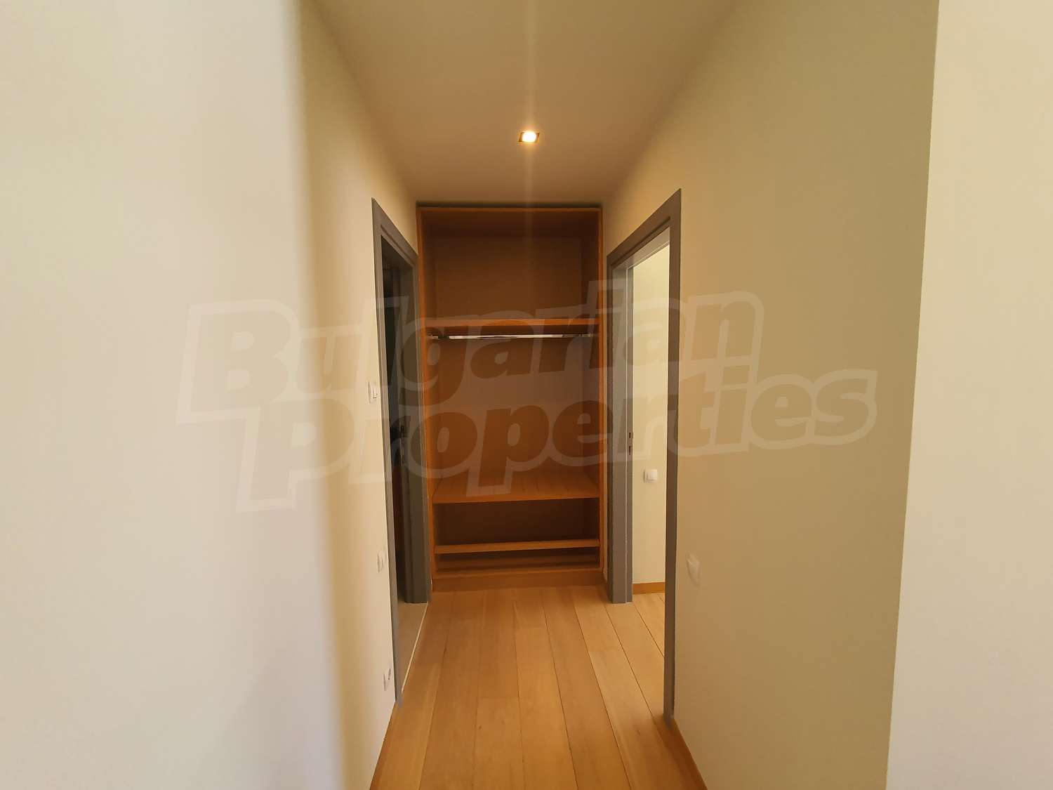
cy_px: 395
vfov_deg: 89.9
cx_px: 526
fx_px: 395
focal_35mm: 13
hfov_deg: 106.2
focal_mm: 1.8
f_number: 2.2
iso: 250
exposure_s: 1/50
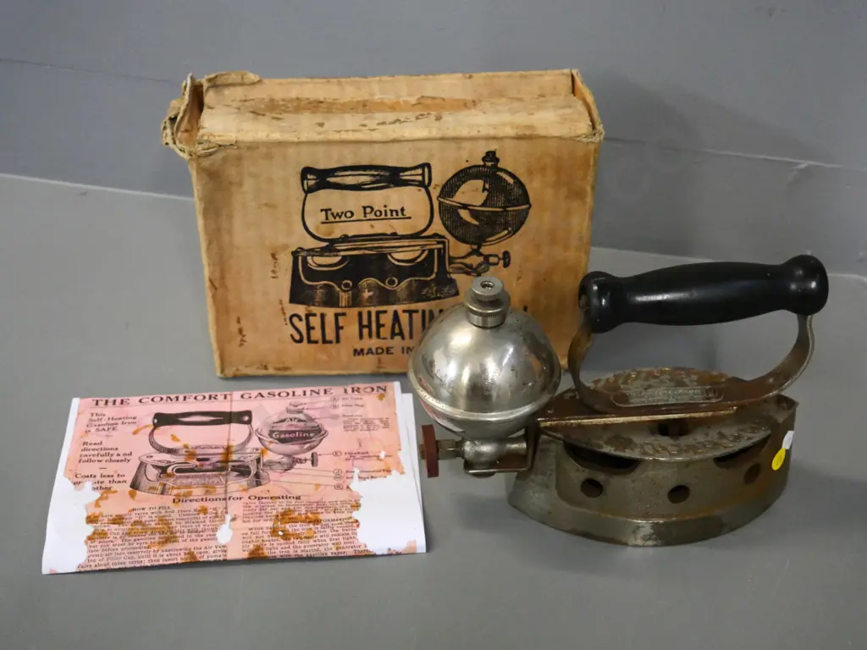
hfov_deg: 42.9
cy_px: 325
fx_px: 1102
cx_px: 434
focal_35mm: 44
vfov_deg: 32.9
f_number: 4.5
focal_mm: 22
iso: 3200
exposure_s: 1/160
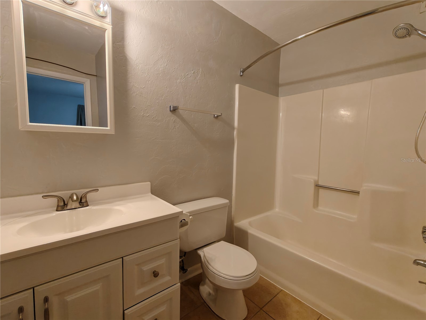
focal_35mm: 15
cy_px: 160
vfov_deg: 81.7
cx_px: 213
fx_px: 185
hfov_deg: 98.2
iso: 640
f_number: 2
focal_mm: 2.3
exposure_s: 1/120
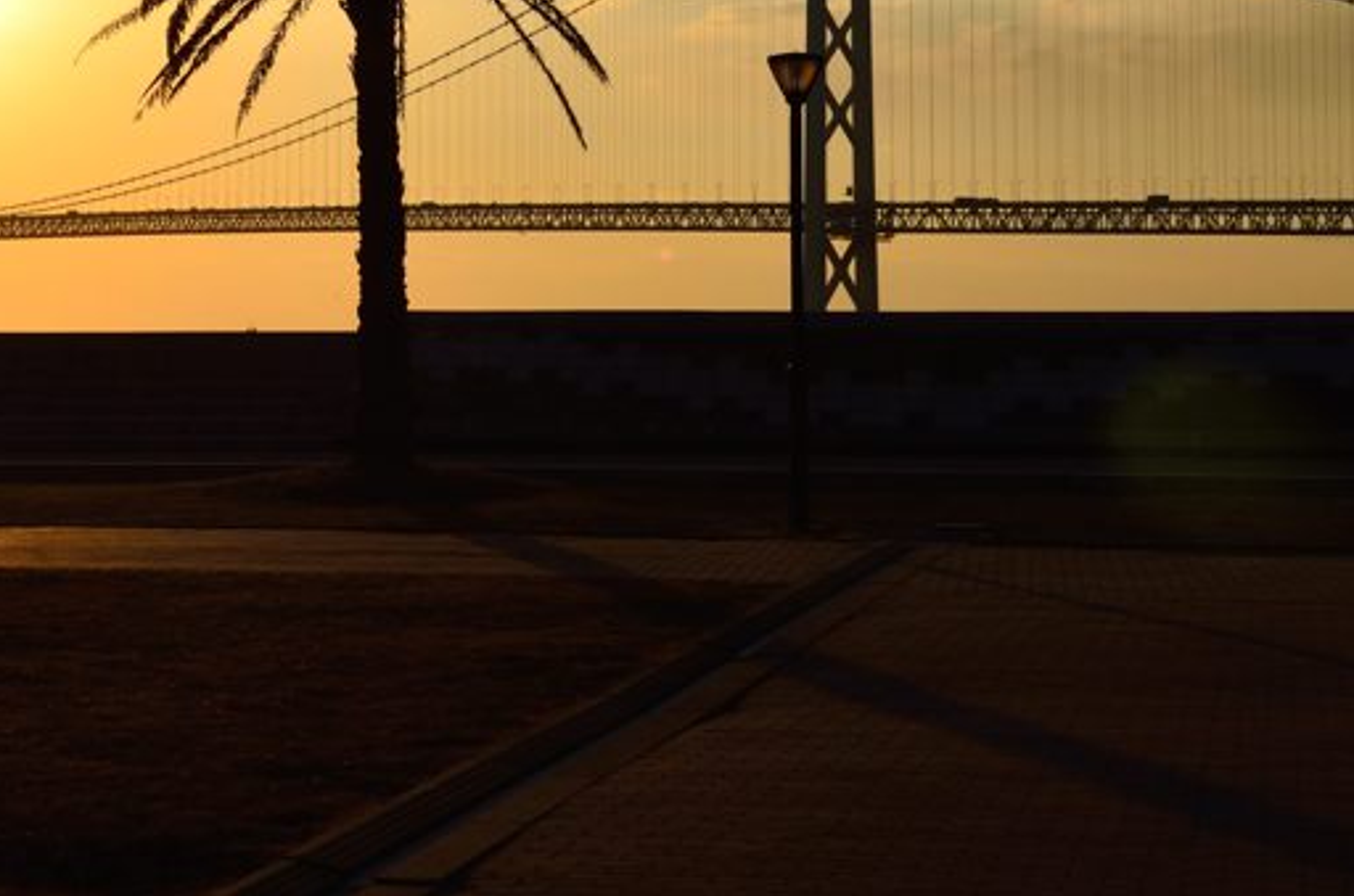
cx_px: 407
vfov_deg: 17.2
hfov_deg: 25.8
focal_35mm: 78
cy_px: 145
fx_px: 2927
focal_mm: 26
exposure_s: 1/500
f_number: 11
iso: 100
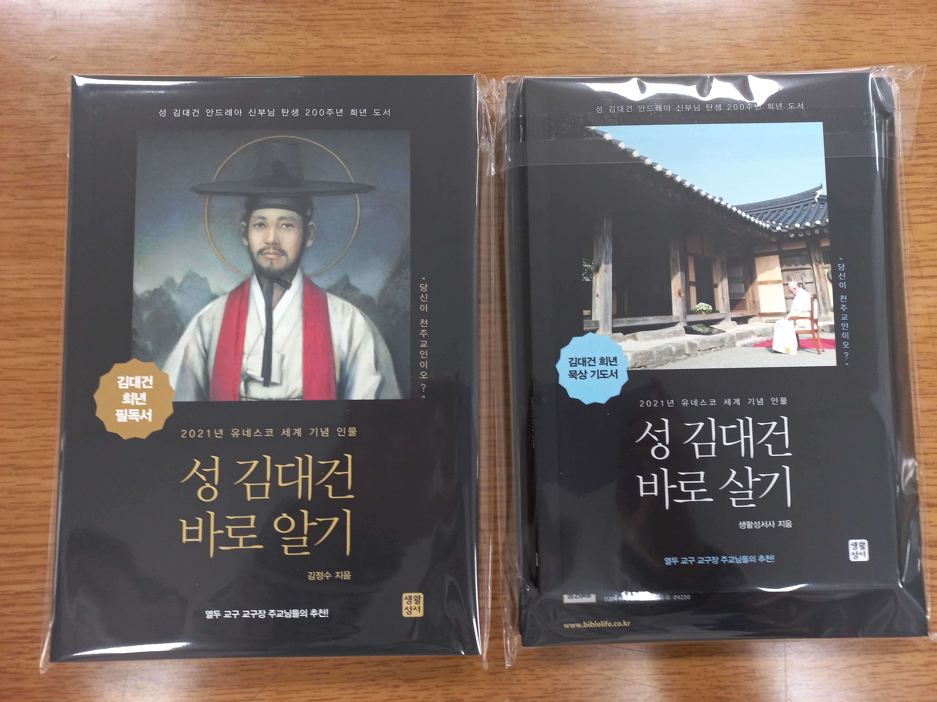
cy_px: 351
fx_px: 677
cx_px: 468
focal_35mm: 25
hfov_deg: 69.4
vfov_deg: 54.9
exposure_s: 1/60
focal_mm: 4.6
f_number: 1.8
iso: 160
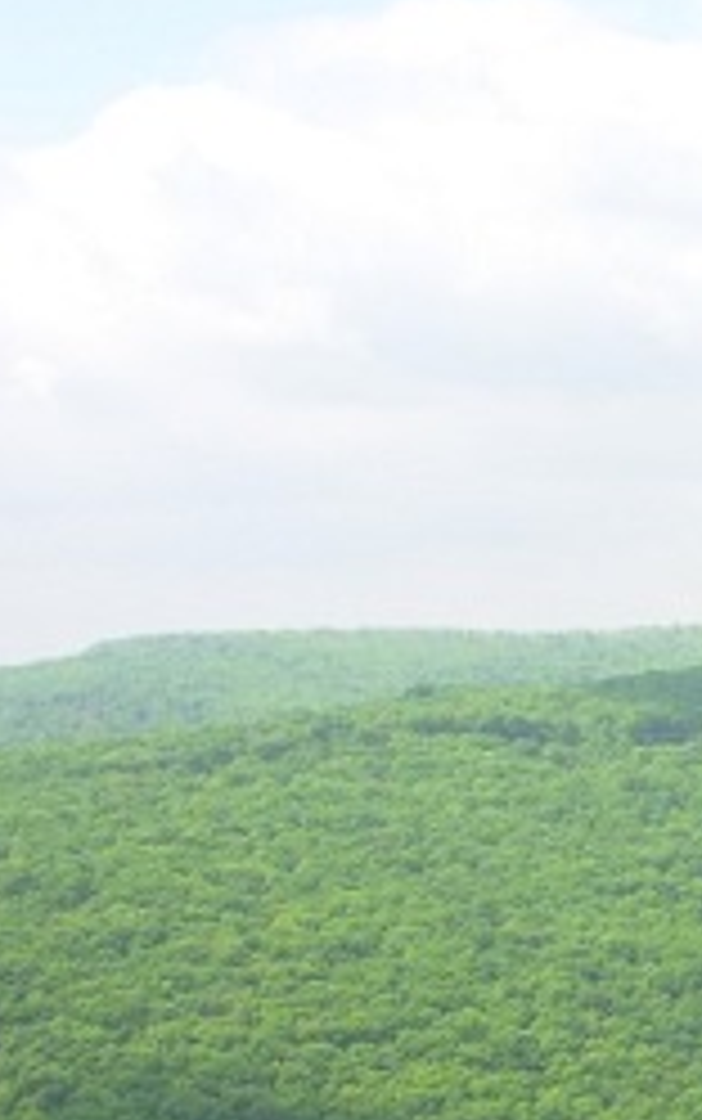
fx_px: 3361
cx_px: 1084
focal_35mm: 110
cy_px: 1057
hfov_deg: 11.4
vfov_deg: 18.5
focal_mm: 6.3
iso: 50
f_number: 2.9
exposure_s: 1/592
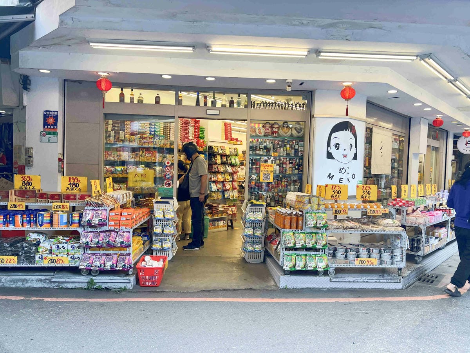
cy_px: 176
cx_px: 235
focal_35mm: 26
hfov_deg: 67.3
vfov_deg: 53.1
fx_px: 353
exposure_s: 1/160
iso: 50
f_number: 1.5
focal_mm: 5.7
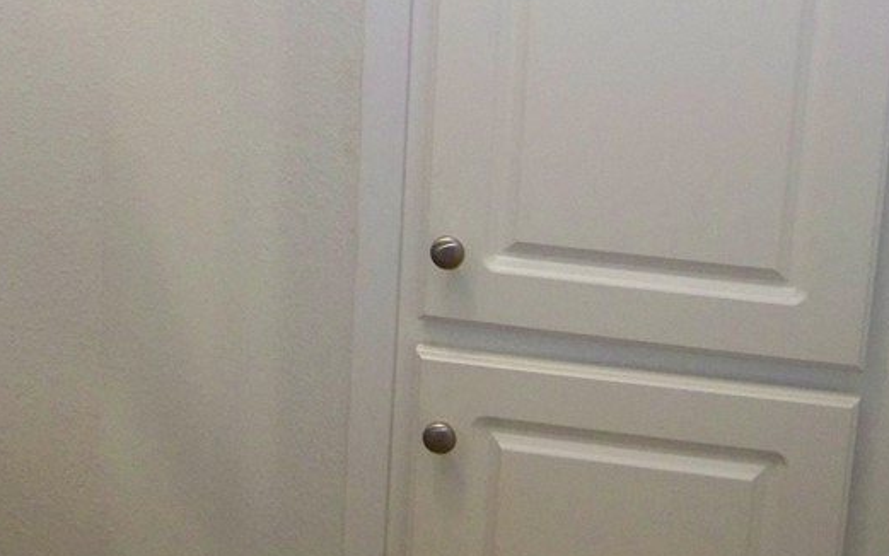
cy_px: -63
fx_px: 1818
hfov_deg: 27.2
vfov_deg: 16.8
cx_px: 241
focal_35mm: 75
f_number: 2.8
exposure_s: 1/30
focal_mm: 5.85
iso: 400
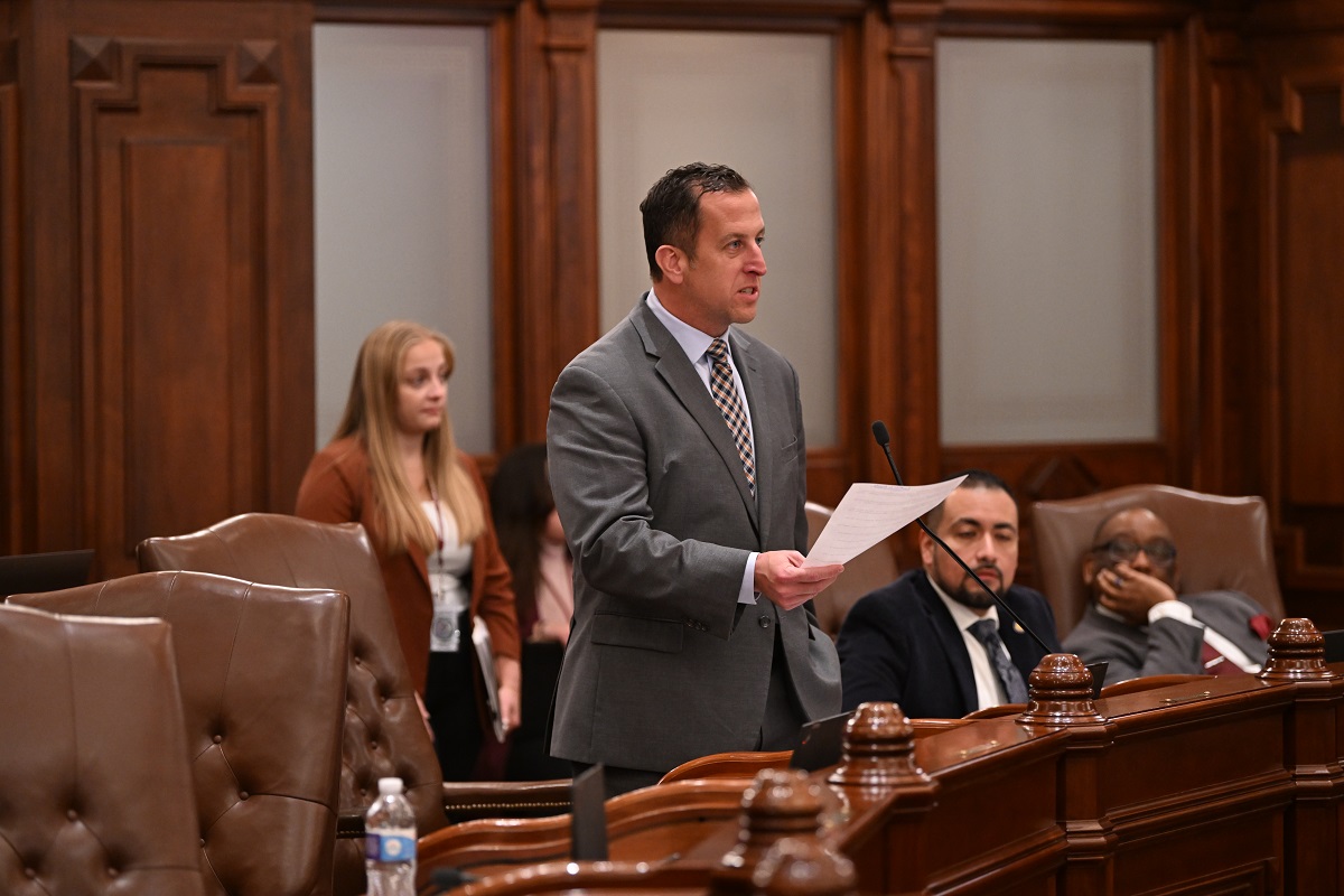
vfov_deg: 10.2
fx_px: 5040
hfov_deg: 15.2
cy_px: 448
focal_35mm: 135
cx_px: 672
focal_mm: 135
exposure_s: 1/160
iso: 3200
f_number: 2.8
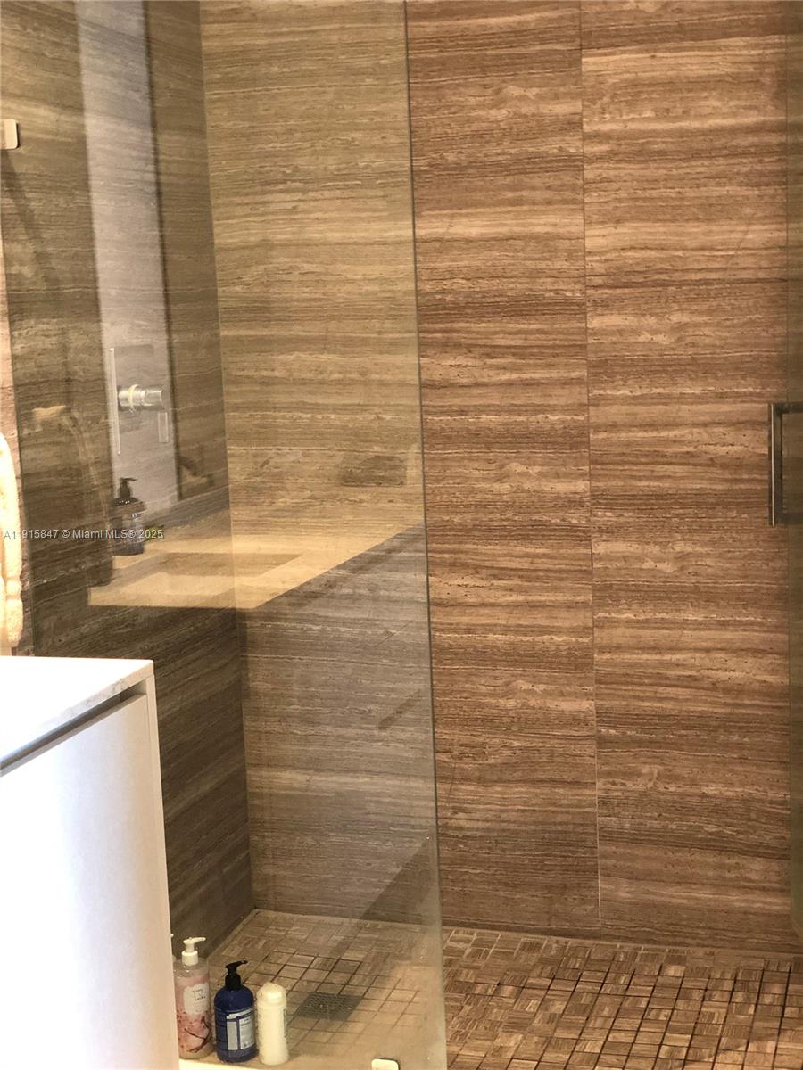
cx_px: 402
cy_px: 535
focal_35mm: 52
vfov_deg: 36.8
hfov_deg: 28.0
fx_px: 1608
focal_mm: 6
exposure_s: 1/10
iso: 160
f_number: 2.4
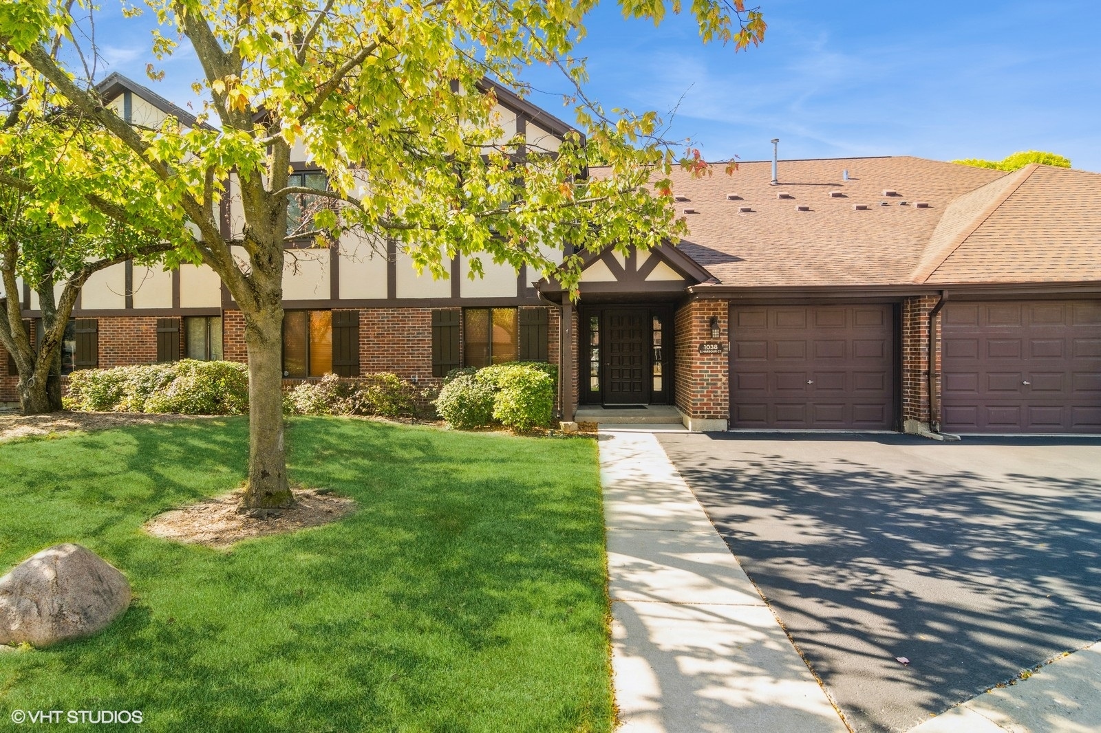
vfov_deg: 67.4
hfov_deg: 90.0
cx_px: 550
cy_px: 366
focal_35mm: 18
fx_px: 550
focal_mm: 12
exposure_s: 1/60
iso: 200
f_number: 8
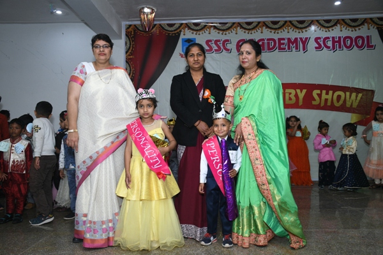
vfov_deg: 38.9
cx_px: 192
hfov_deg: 55.8
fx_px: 362
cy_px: 128
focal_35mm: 34
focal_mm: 23
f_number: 4
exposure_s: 1/125
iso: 800
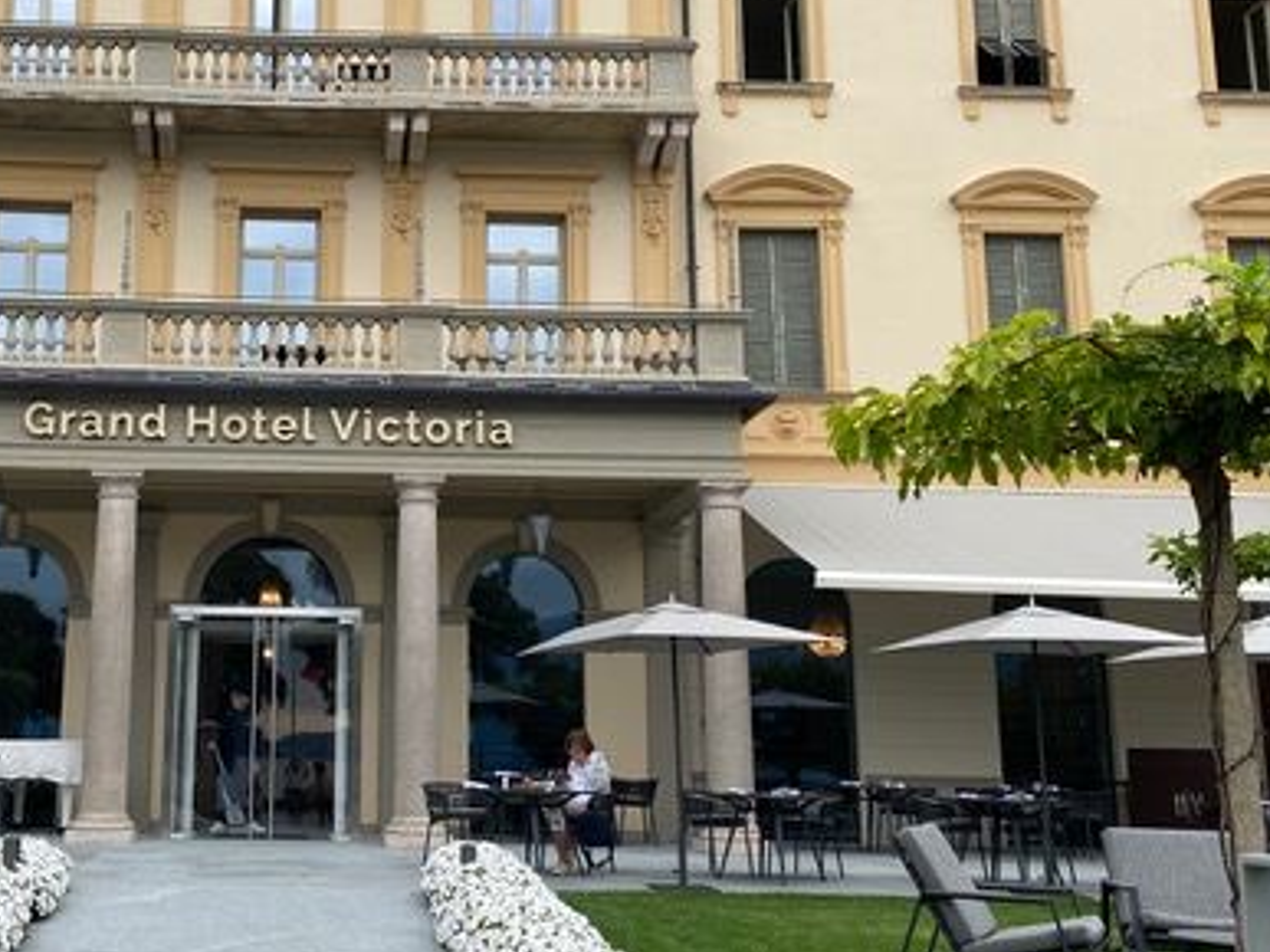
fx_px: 1577
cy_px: 446
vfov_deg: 33.6
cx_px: 328
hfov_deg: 42.6
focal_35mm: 43
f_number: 1.8
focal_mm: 4.25
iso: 32
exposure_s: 1/905
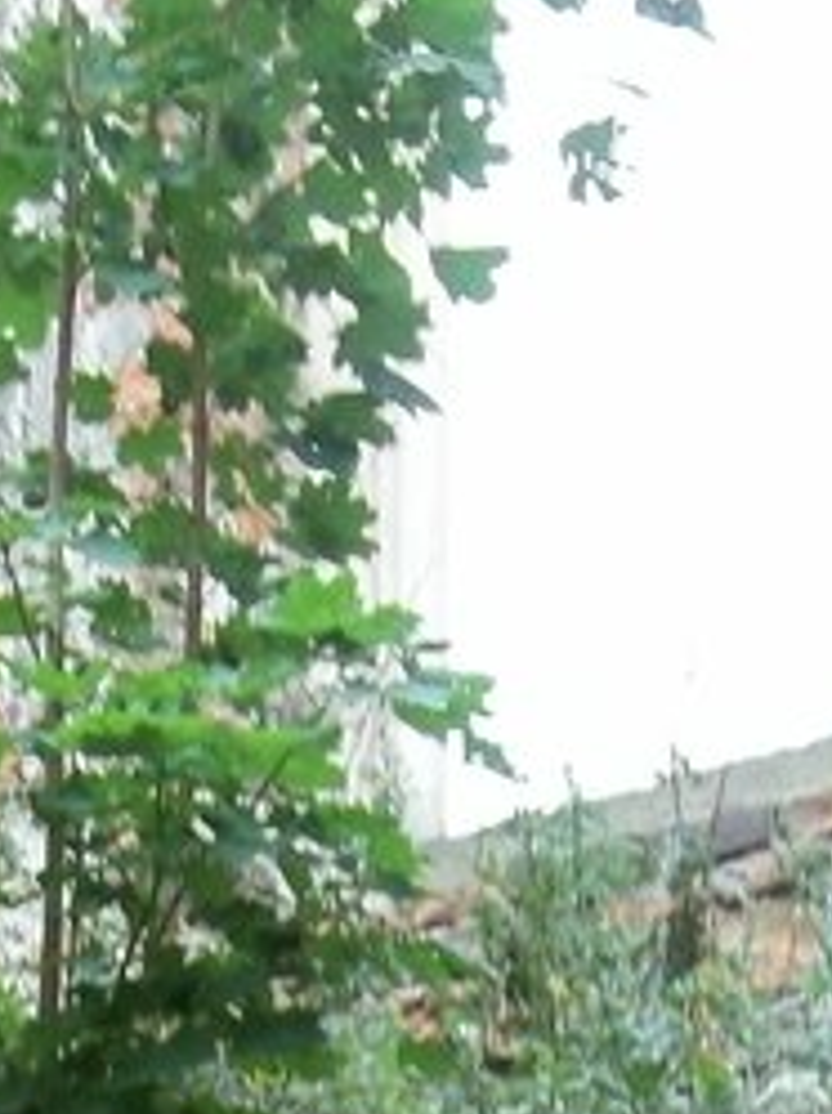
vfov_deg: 8.3
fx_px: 7133
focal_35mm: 222
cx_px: 188
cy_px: 2568
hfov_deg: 6.7
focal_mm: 8.3
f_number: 3.7
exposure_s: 1/60
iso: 160
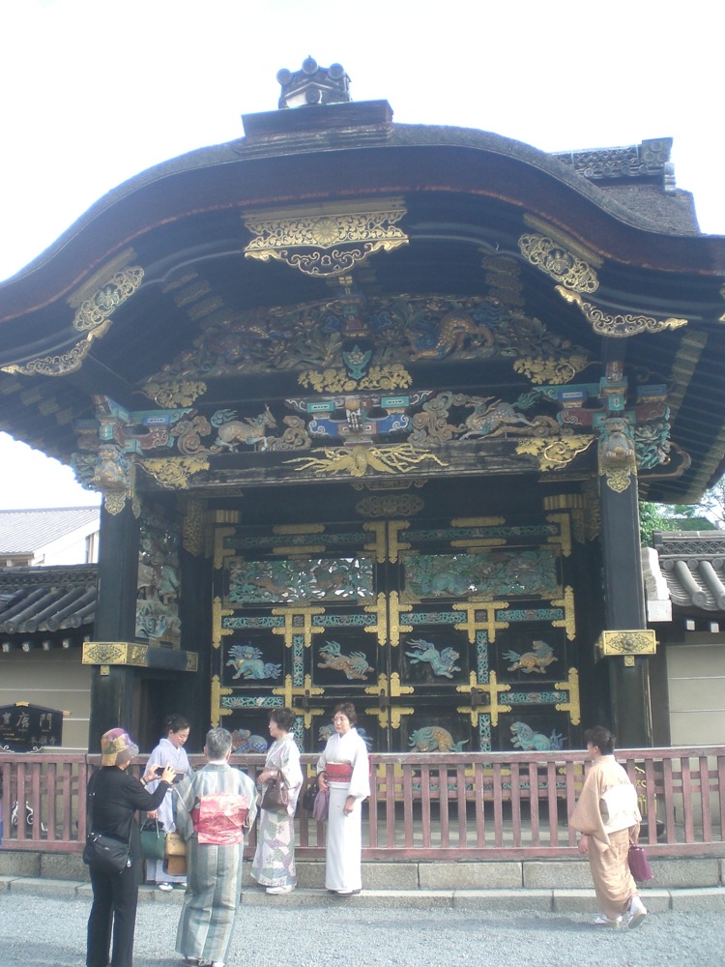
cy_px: 484
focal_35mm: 38
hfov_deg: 37.7
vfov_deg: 49.0
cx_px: 362
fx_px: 1061
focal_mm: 6.3
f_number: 3.1
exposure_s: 1/160
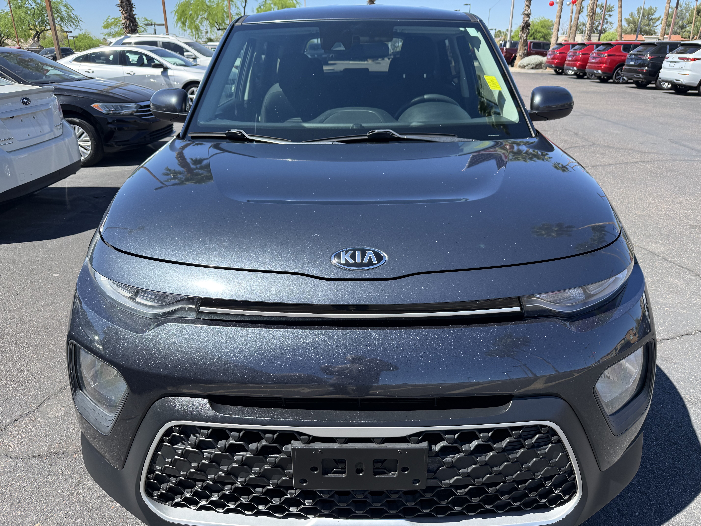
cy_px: 263
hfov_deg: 71.6
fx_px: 486
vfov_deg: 56.8
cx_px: 350
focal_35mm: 24
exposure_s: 1/2299
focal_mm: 6.76
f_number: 1.78
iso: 100
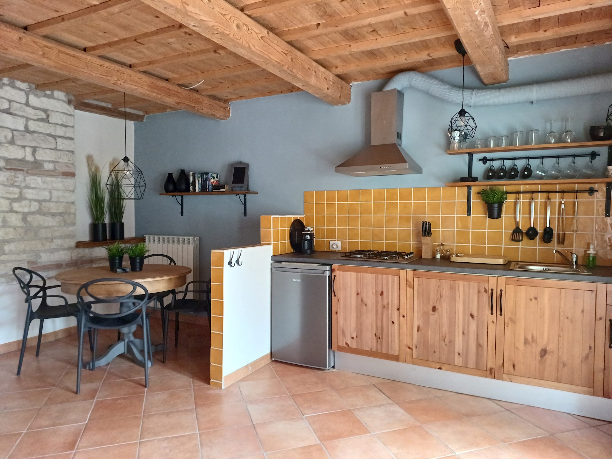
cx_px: 306
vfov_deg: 58.9
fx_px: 407
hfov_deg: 73.9
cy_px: 230
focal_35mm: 23
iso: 800
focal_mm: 5.06
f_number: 1.8
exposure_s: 1/20
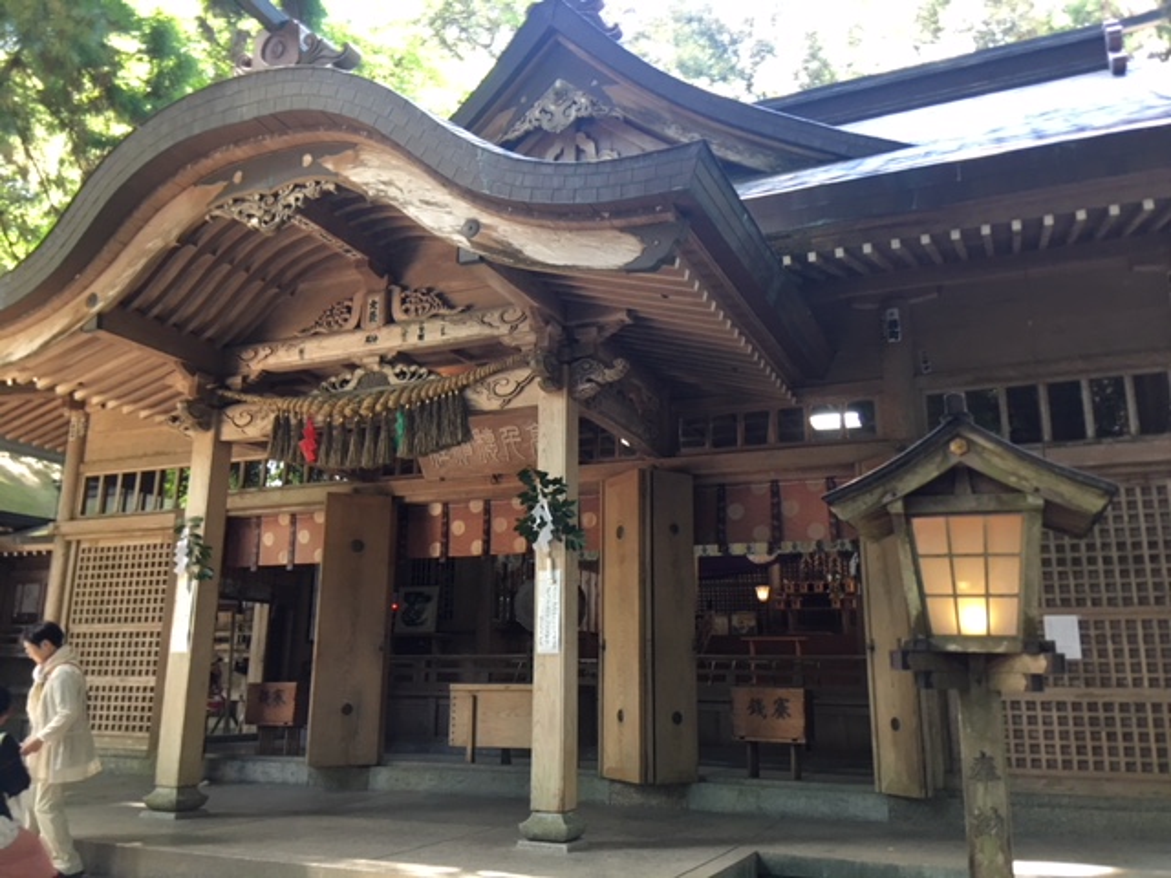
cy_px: 439
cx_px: 586
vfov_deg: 48.2
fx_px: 981
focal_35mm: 29
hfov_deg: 61.7
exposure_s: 1/15
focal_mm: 4.15
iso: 32
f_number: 2.2
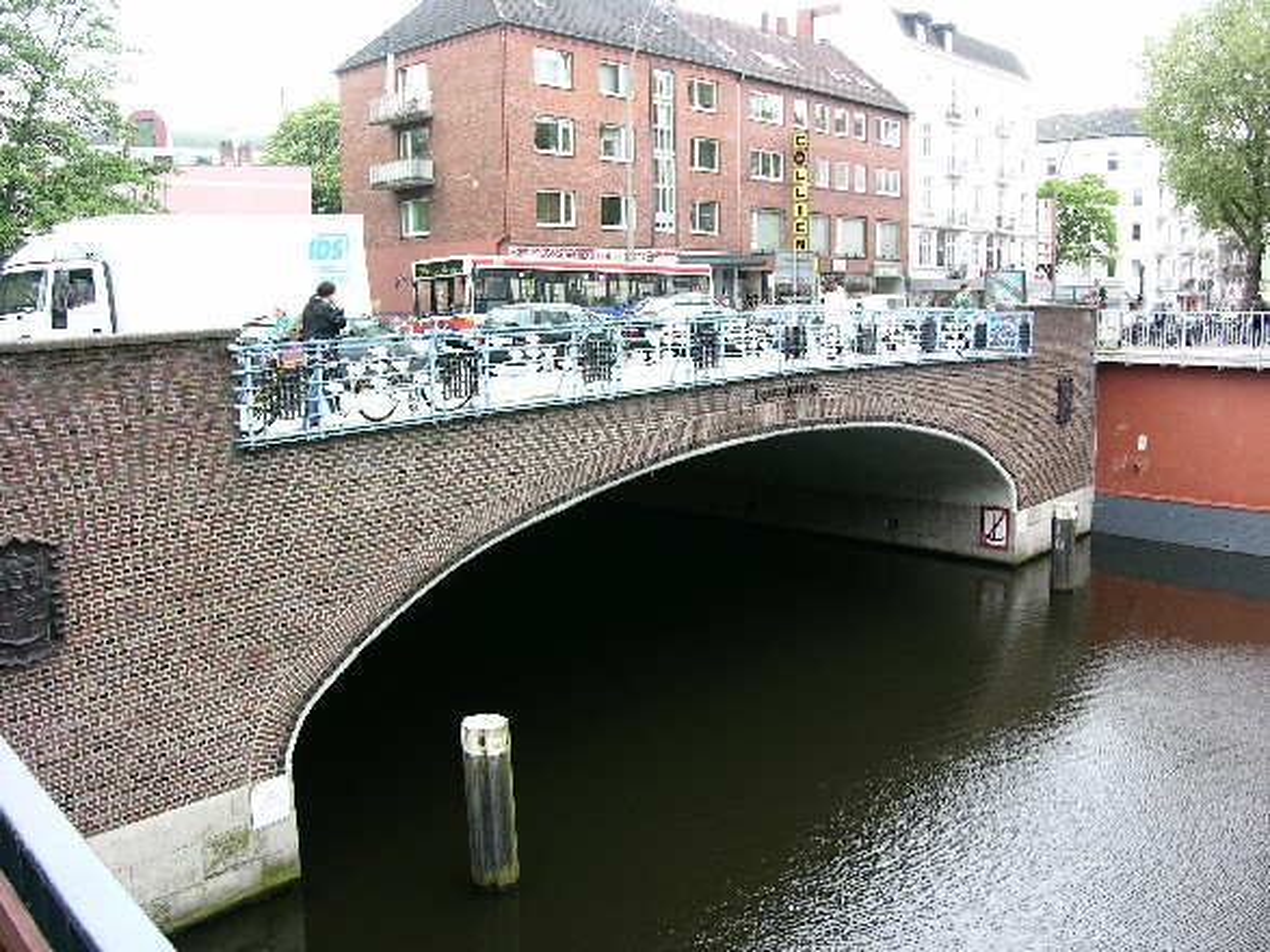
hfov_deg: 52.6
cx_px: 635
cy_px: 476
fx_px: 1284
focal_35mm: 35
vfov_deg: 40.7
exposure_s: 1/30.7
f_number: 3.5
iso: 50
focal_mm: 8.9
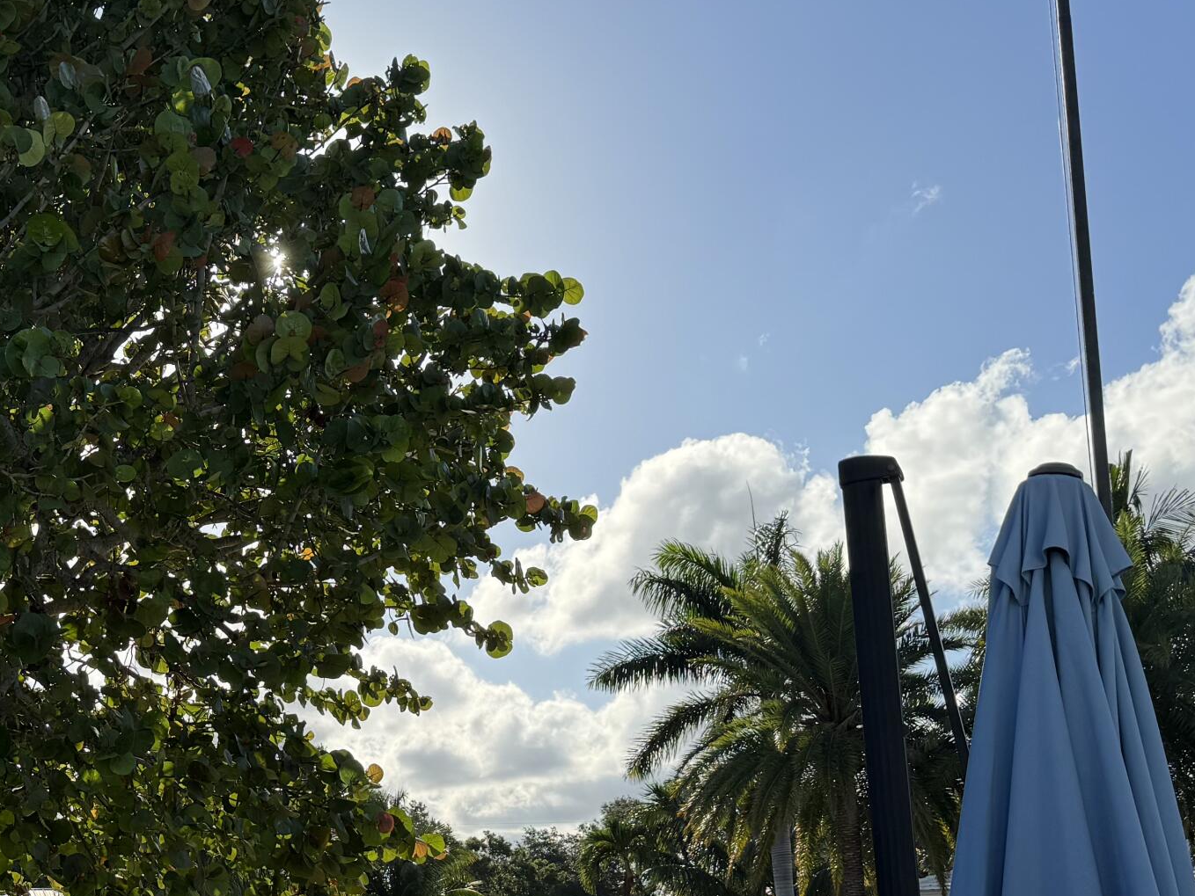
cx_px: 95
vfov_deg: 27.2
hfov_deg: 34.0
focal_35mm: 53
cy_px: 659
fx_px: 1830
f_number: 1.78
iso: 80
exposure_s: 1/4950
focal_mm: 6.86
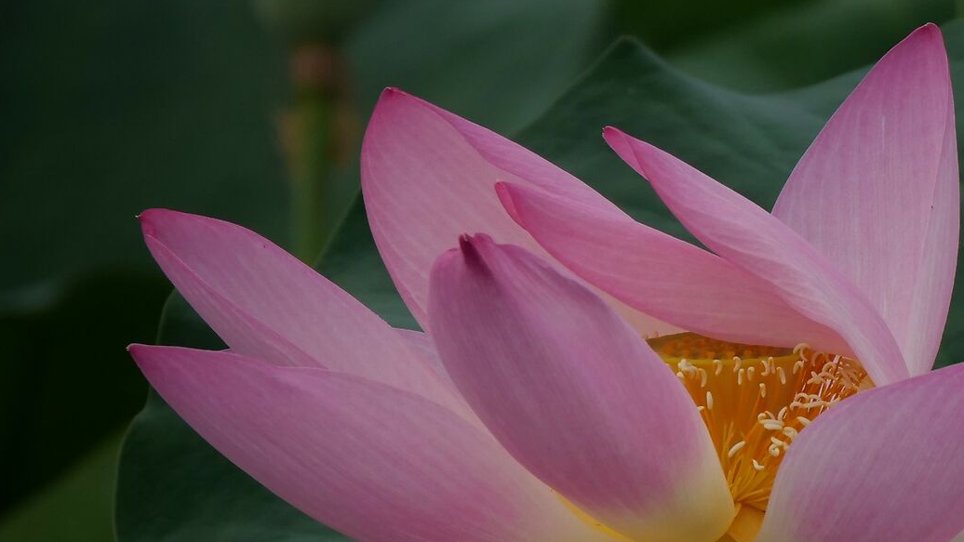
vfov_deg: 0.6
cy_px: 350
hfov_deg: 1.1
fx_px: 51614
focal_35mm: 2019
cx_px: 779
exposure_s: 1/500
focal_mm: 400
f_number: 8
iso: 400
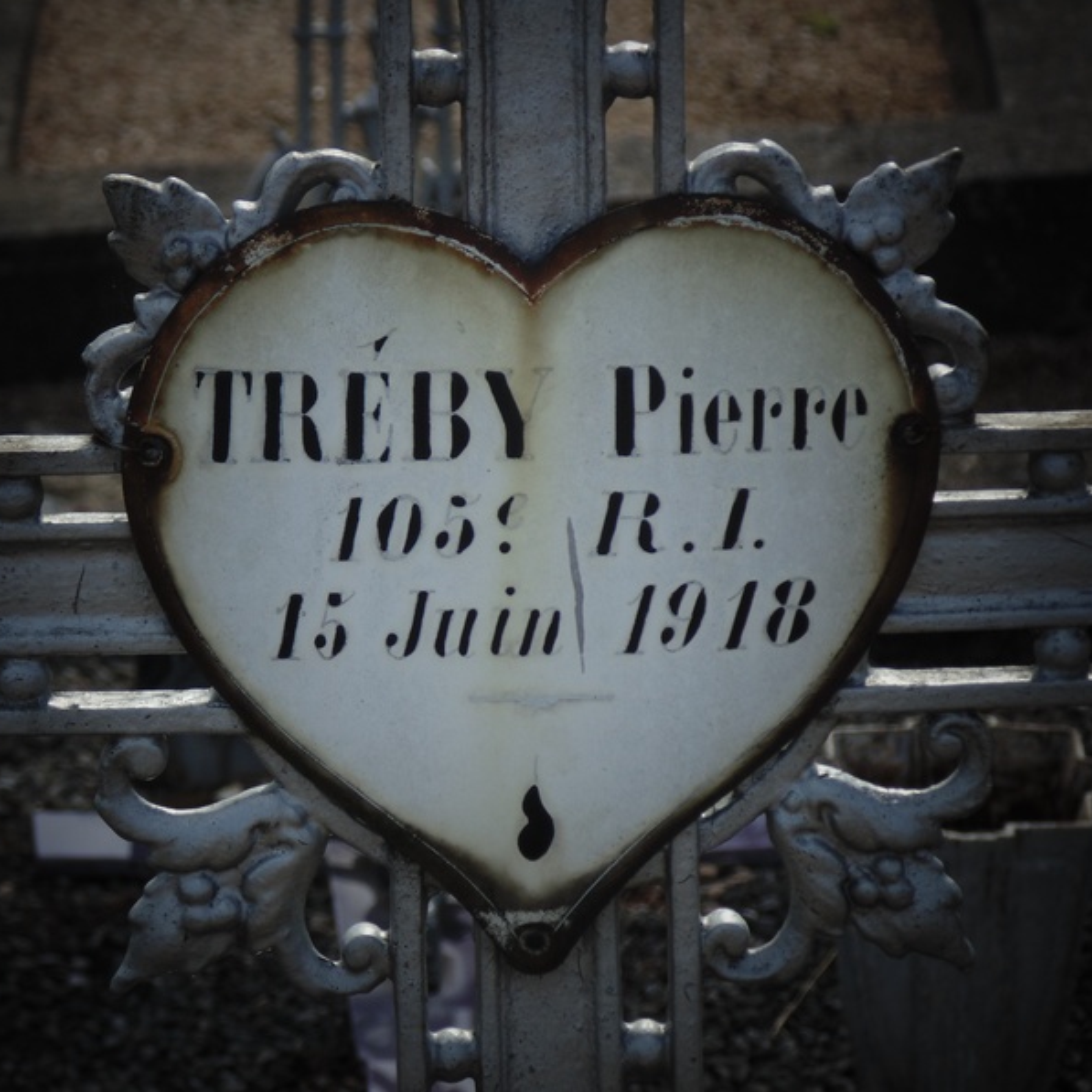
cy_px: 545
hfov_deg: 7.8
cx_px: 499
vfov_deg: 7.8
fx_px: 8030
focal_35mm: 225
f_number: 5.4
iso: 80
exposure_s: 1/320
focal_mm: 34.2
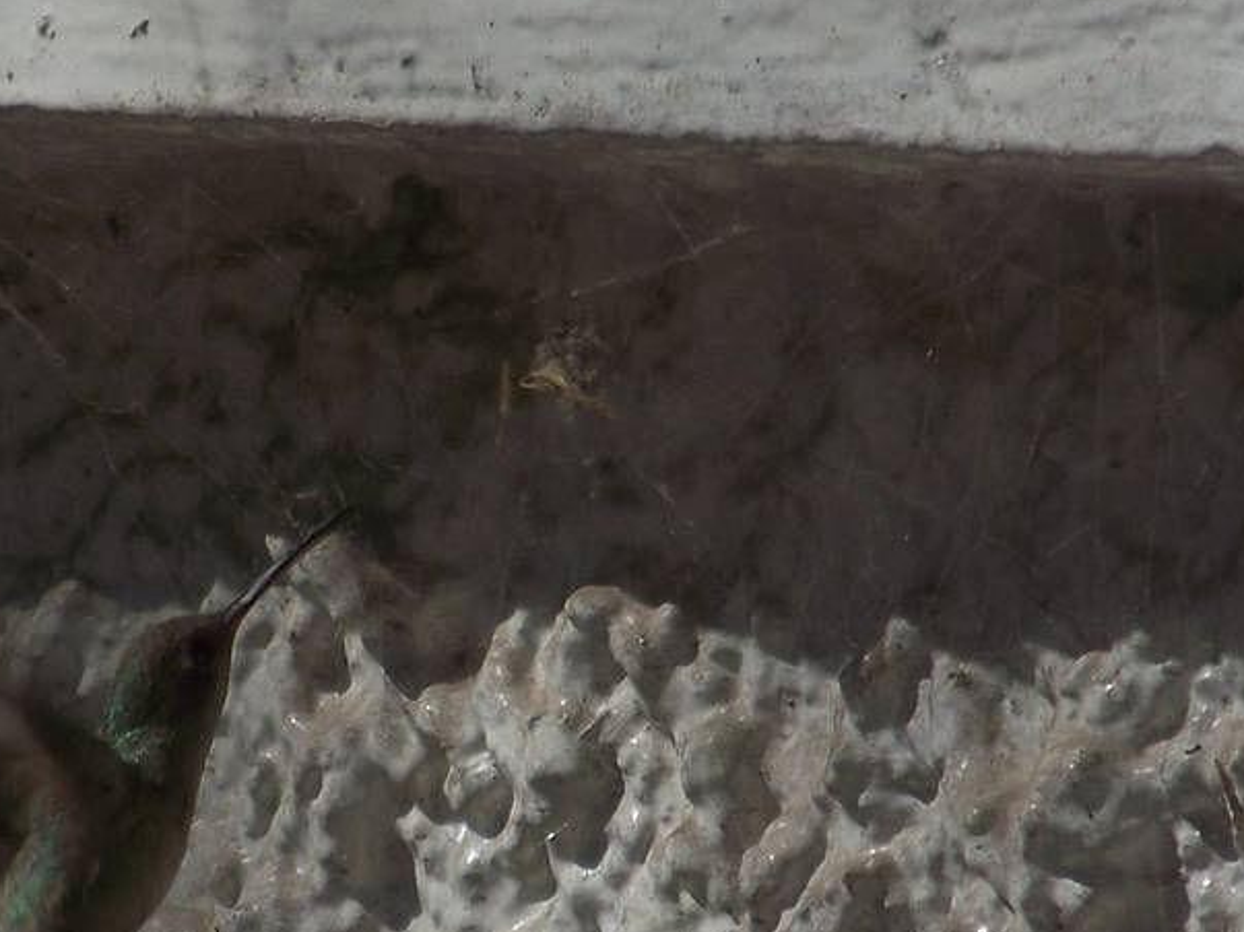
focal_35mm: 1147
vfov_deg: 1.3
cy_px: 732
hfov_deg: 1.7
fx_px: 41212
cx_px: 264
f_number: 4.8
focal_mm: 70.2
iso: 64
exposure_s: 1/250
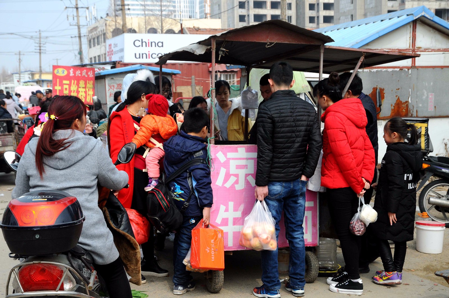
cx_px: 224
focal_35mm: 52
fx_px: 654
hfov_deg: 37.9
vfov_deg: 25.7
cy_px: 149
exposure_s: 1/1600
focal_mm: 35
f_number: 7.1
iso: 500
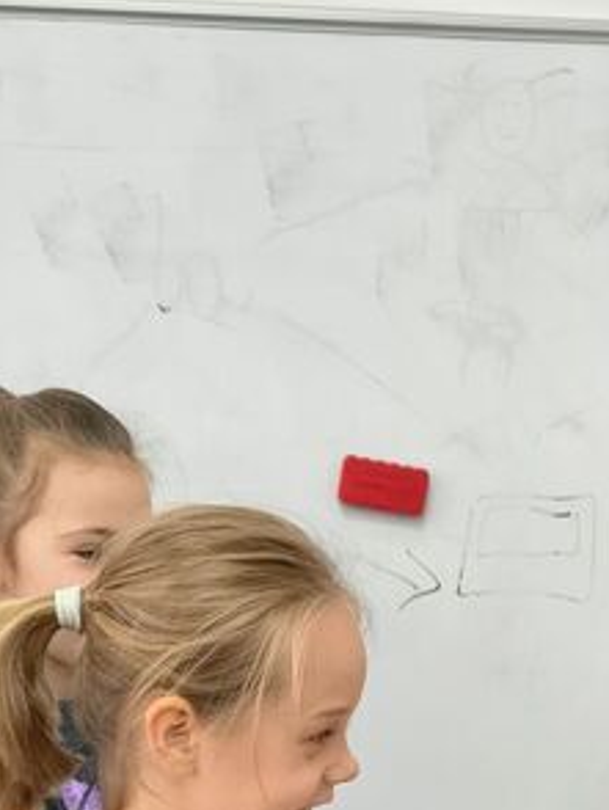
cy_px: 917
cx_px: 435
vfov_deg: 22.8
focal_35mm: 80
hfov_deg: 18.4
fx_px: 1874
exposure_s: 1/100
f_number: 1.8
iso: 459
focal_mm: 5.56
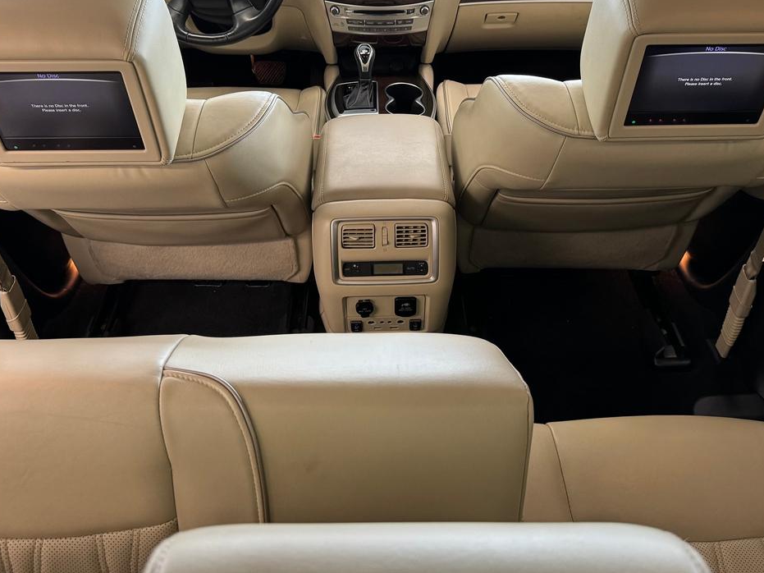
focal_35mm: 33
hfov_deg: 55.3
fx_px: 728
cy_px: 207
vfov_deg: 42.5
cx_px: 396
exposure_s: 1/60
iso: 320
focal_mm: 6.76
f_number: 1.78
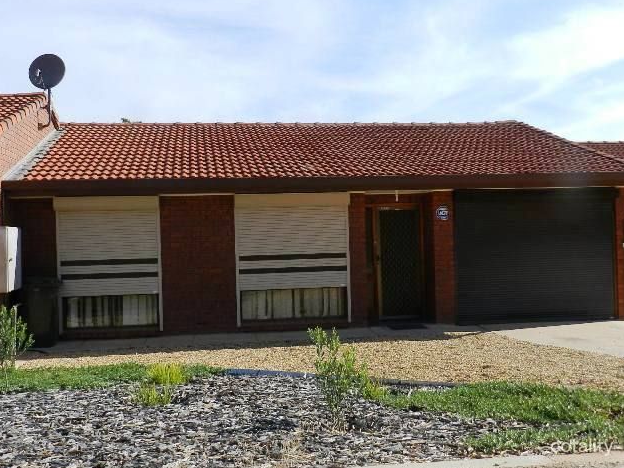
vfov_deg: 36.8
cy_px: 235
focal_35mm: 39
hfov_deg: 47.9
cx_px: 315
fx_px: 703
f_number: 4
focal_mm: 6.7
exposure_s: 1/1000
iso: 160
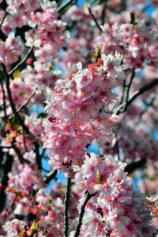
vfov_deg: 6.9
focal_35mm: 300
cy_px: 118
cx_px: 79
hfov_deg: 4.6
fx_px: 1973
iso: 800
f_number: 16
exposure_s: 1/1000
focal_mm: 300
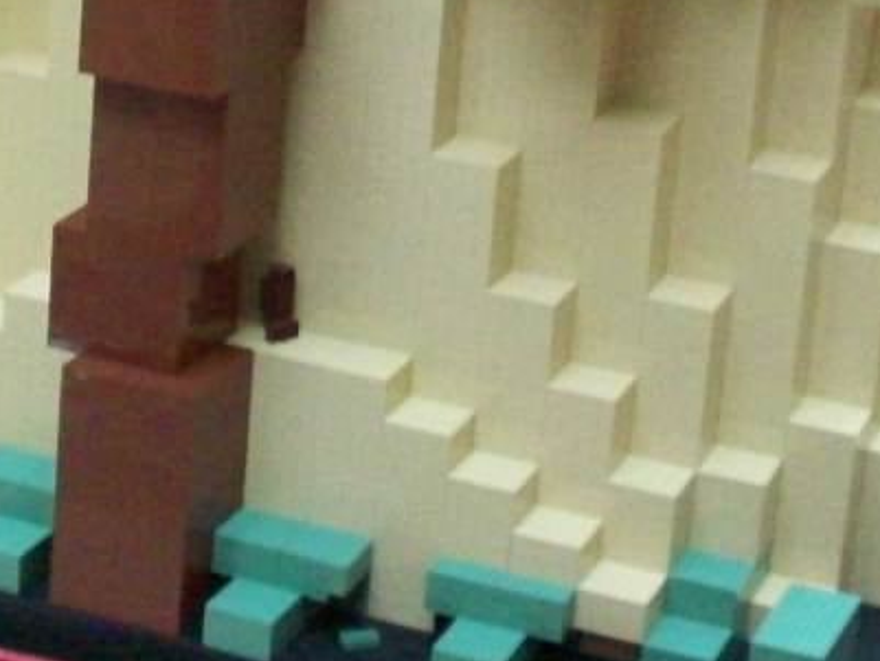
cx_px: 298
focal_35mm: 118
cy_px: -130
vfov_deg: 12.3
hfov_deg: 16.6
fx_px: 3001
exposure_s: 1/128
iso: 362
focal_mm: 6.2
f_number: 2.8
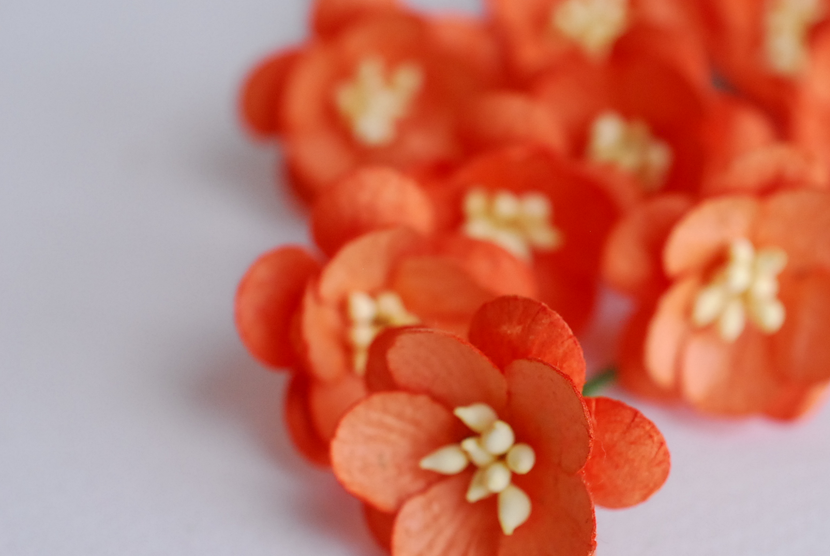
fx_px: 1731
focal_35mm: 75
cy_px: 326
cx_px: 518
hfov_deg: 26.9
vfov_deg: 18.2
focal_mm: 40
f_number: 5.6
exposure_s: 1/80
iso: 800
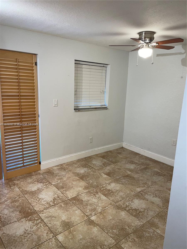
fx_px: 187
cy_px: 124
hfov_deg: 53.1
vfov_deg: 67.3
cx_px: 94
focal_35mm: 26
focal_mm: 4.2
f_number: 1.6
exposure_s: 1/56
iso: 32
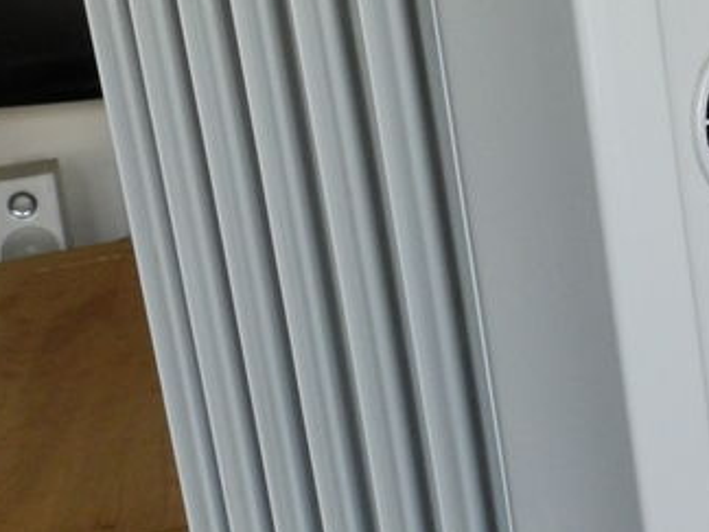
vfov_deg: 20.5
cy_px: 96
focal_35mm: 71
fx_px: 1454
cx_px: 670
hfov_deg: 26.3
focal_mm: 4
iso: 400
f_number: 3.4
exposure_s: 1/30
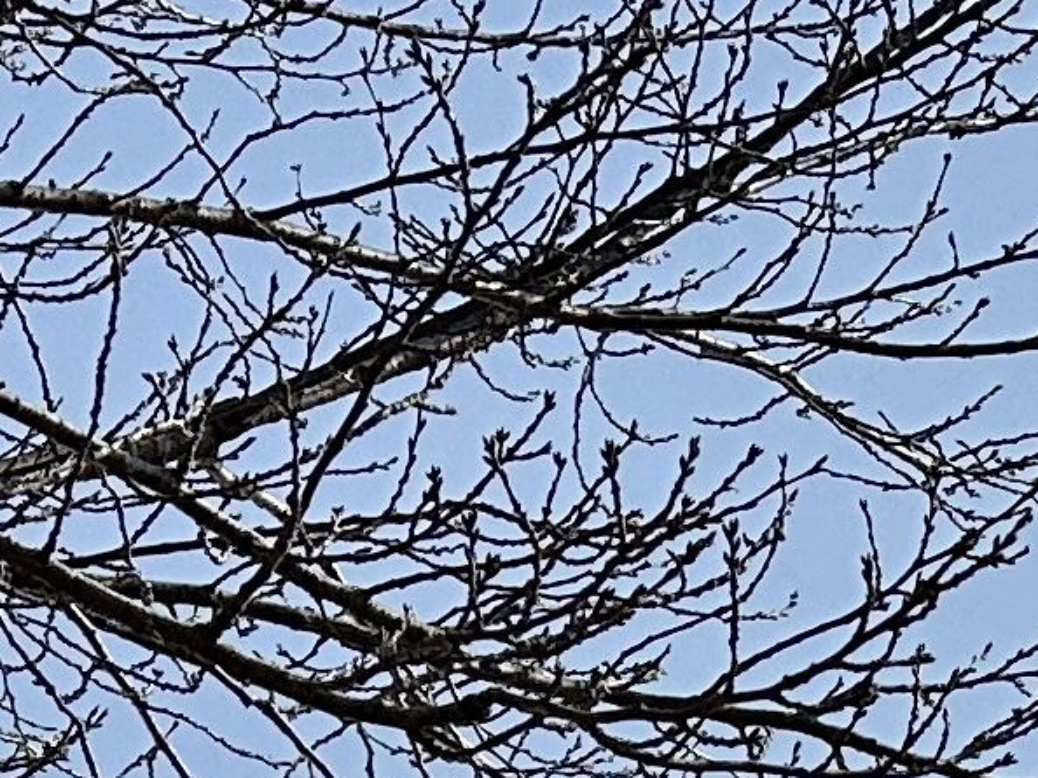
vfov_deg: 7.7
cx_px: 699
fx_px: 4886
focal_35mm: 163
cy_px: 2525
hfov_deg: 12.1
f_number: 1.78
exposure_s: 1/8929
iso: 80
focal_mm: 6.86
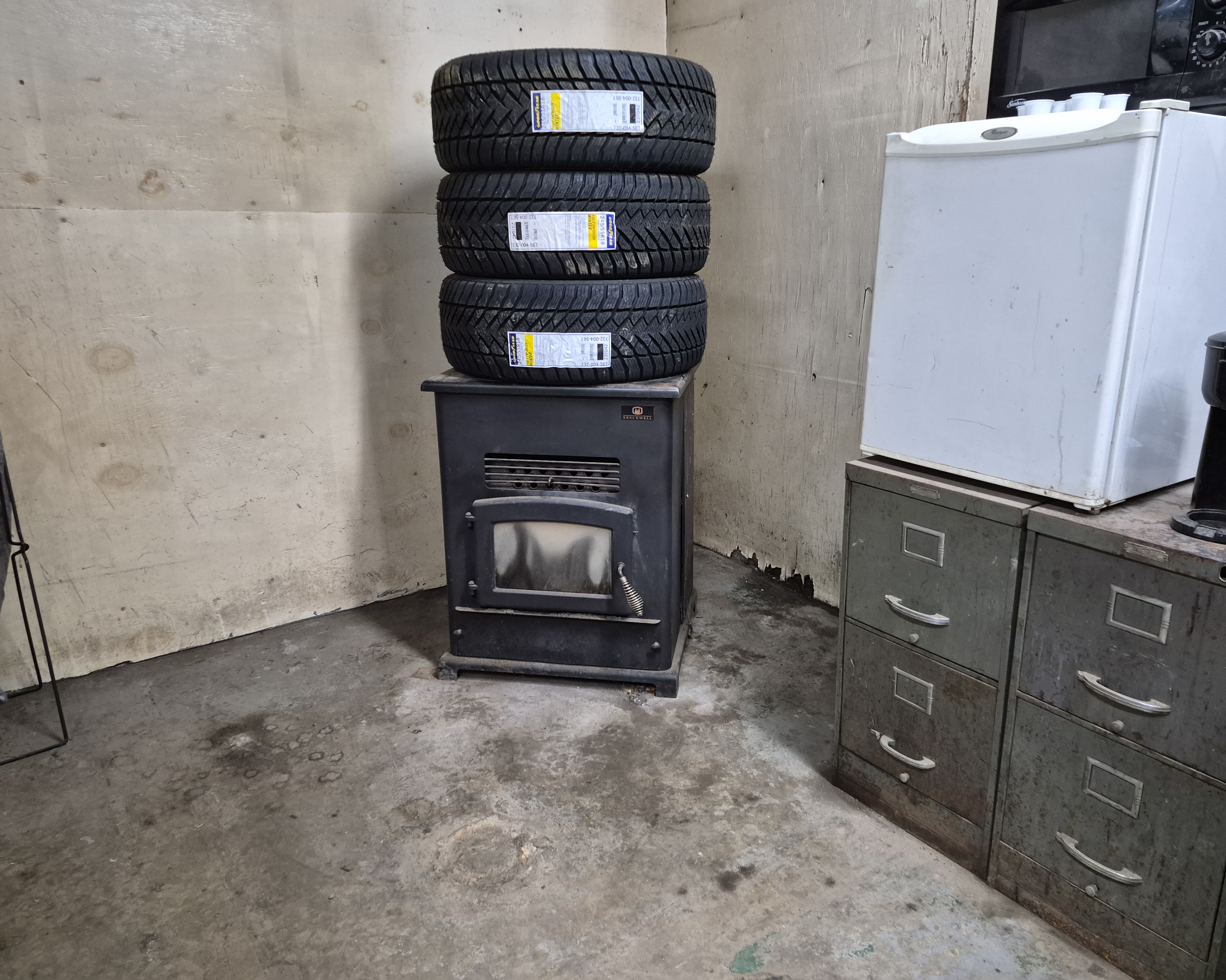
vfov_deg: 58.8
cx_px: 647
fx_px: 871
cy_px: 489
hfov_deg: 70.2
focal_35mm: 24
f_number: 1.8
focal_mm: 5.4
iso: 800
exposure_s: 1/120
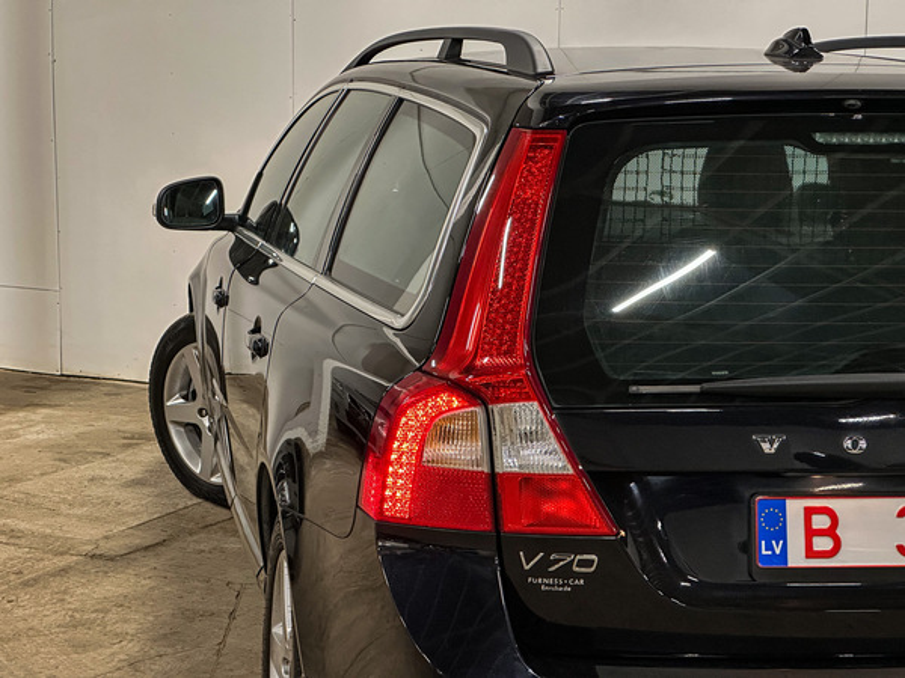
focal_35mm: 77
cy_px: 339
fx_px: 2013
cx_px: 452
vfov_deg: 19.1
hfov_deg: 25.3
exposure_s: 1/52
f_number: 2.8
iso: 640
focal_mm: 9
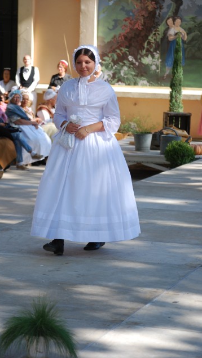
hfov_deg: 10.6
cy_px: 178
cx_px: 89
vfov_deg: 18.8
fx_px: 1085
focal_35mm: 114
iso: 200
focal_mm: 72
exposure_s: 1/400
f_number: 5
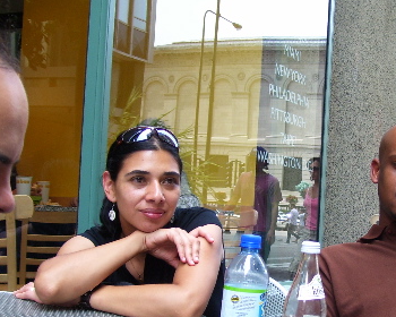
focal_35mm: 77
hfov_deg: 24.5
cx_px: 284
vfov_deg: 19.8
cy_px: 224
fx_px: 902
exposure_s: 1/125
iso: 80
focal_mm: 7.6
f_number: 3
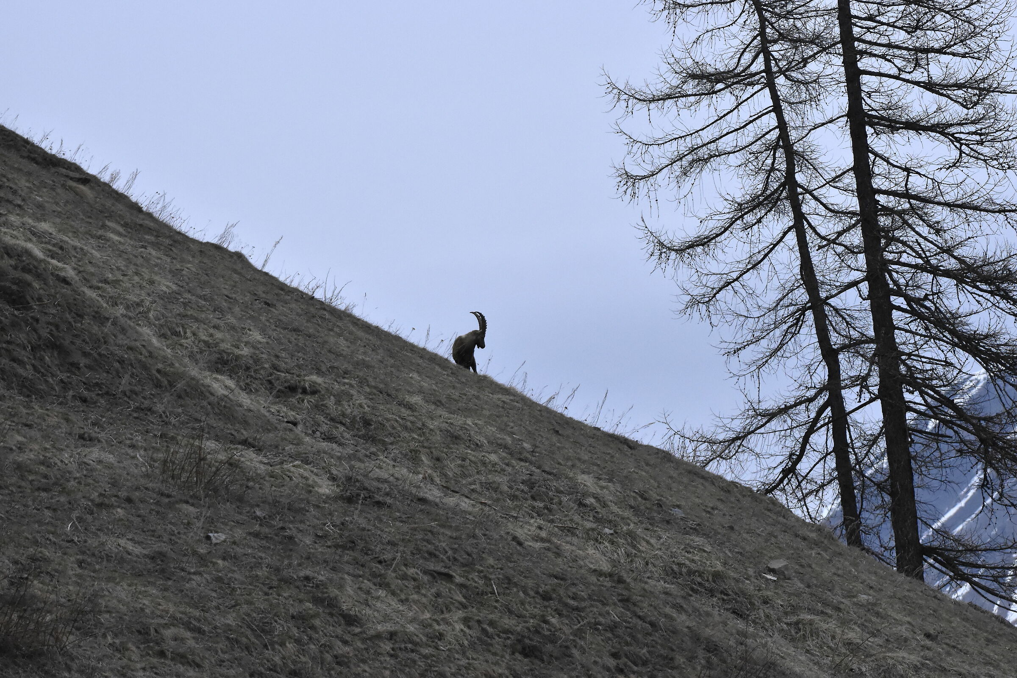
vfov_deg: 4.6
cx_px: 508
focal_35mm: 300
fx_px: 8474
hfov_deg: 6.9
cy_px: 339
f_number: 5.6
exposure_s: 1/1250
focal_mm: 200
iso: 3200
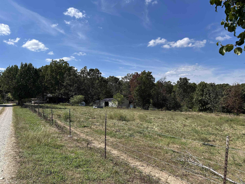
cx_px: 122
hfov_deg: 67.3
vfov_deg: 53.1
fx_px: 184
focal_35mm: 26
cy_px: 92
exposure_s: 1/3831
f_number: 1.5
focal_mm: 5.7
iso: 50
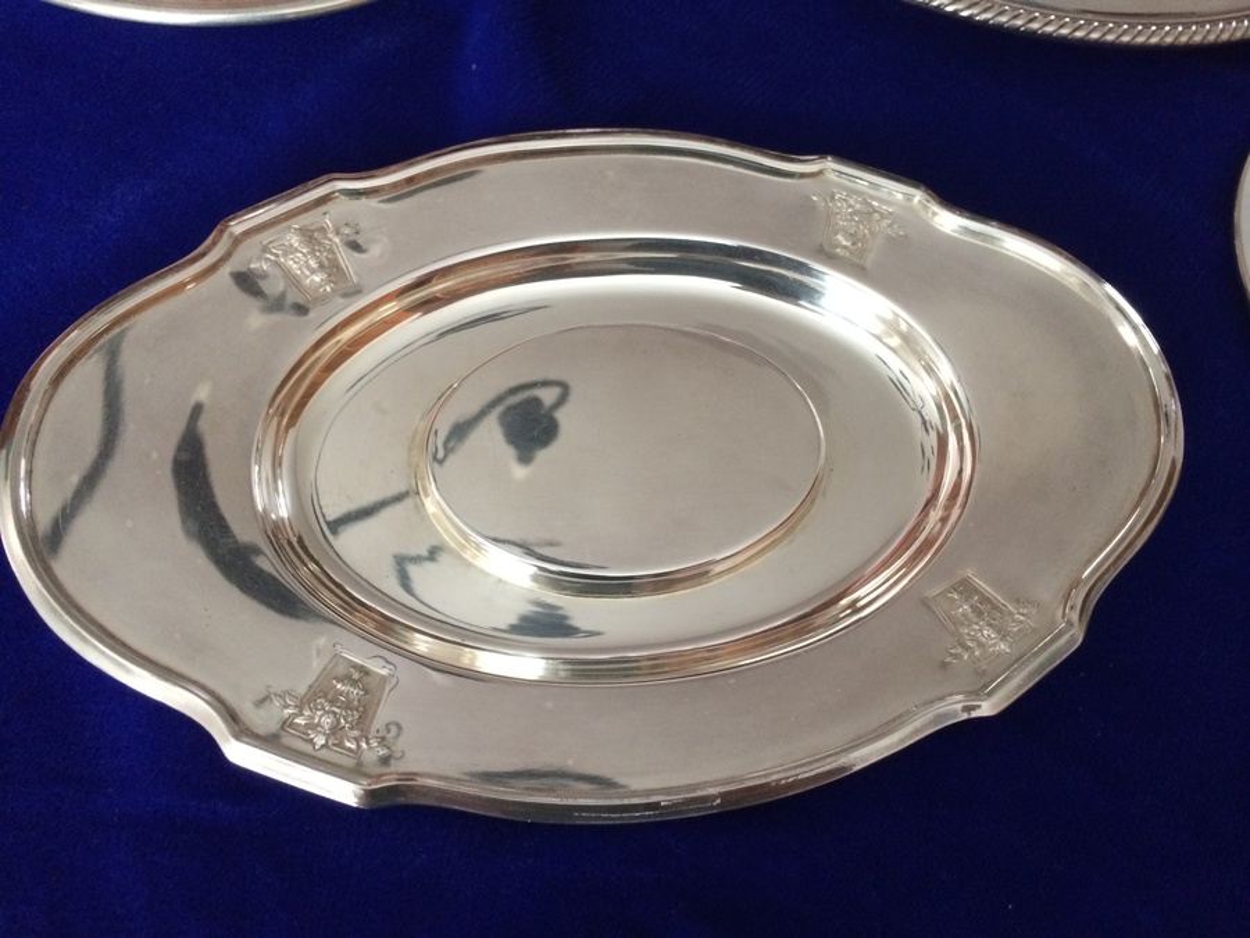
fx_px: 1083
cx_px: 625
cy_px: 469
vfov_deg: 46.8
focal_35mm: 30
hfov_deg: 60.0
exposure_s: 1/20
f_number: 2.2
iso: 320
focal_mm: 4.12
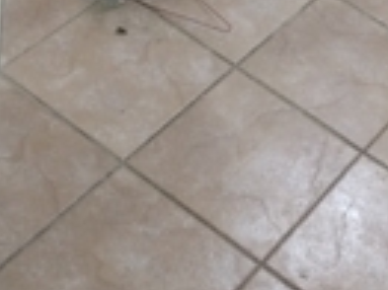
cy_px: 40
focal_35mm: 91
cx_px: 351
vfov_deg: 16.0
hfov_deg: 21.1
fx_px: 1019
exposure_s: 1/100
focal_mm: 4.7
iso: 1587
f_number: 1.8
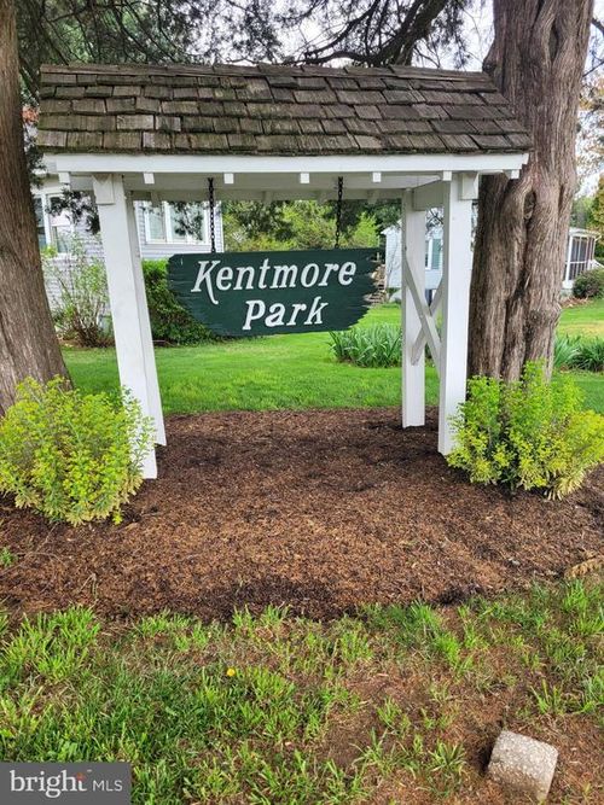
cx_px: 302
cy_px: 402
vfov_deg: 67.3
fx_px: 605
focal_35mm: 26
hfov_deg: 53.0
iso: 40
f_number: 1.8
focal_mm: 5.4
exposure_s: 1/198
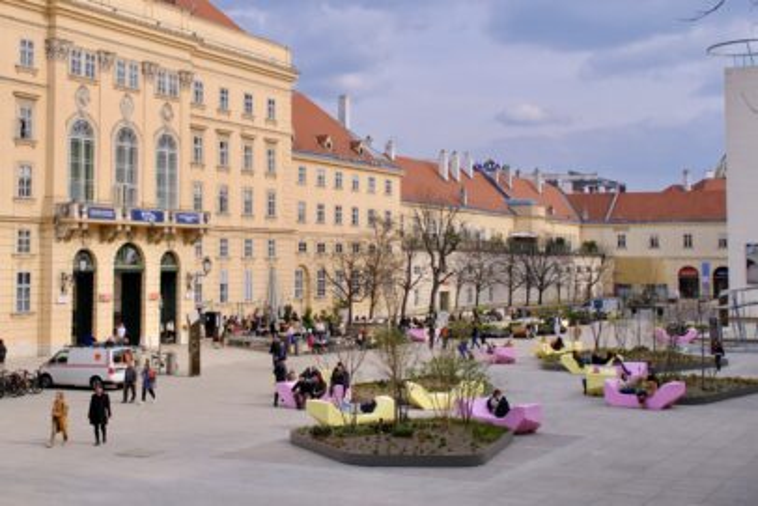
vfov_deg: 43.6
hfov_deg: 61.9
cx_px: 379
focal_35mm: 30
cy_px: 253
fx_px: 632
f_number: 3.6
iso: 250
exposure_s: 1/2400
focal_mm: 19.7
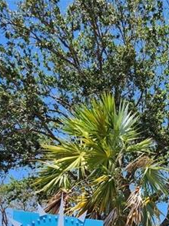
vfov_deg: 36.1
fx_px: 306
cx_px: 134
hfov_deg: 30.1
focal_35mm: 47
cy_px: 230
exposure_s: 1/1148
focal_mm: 5.4
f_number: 1.8
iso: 20
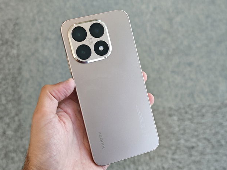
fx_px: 334
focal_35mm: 51
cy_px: 86
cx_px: 110
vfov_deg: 28.5
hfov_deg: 37.5
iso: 64
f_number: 1.63
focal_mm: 8.72
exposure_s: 1/100
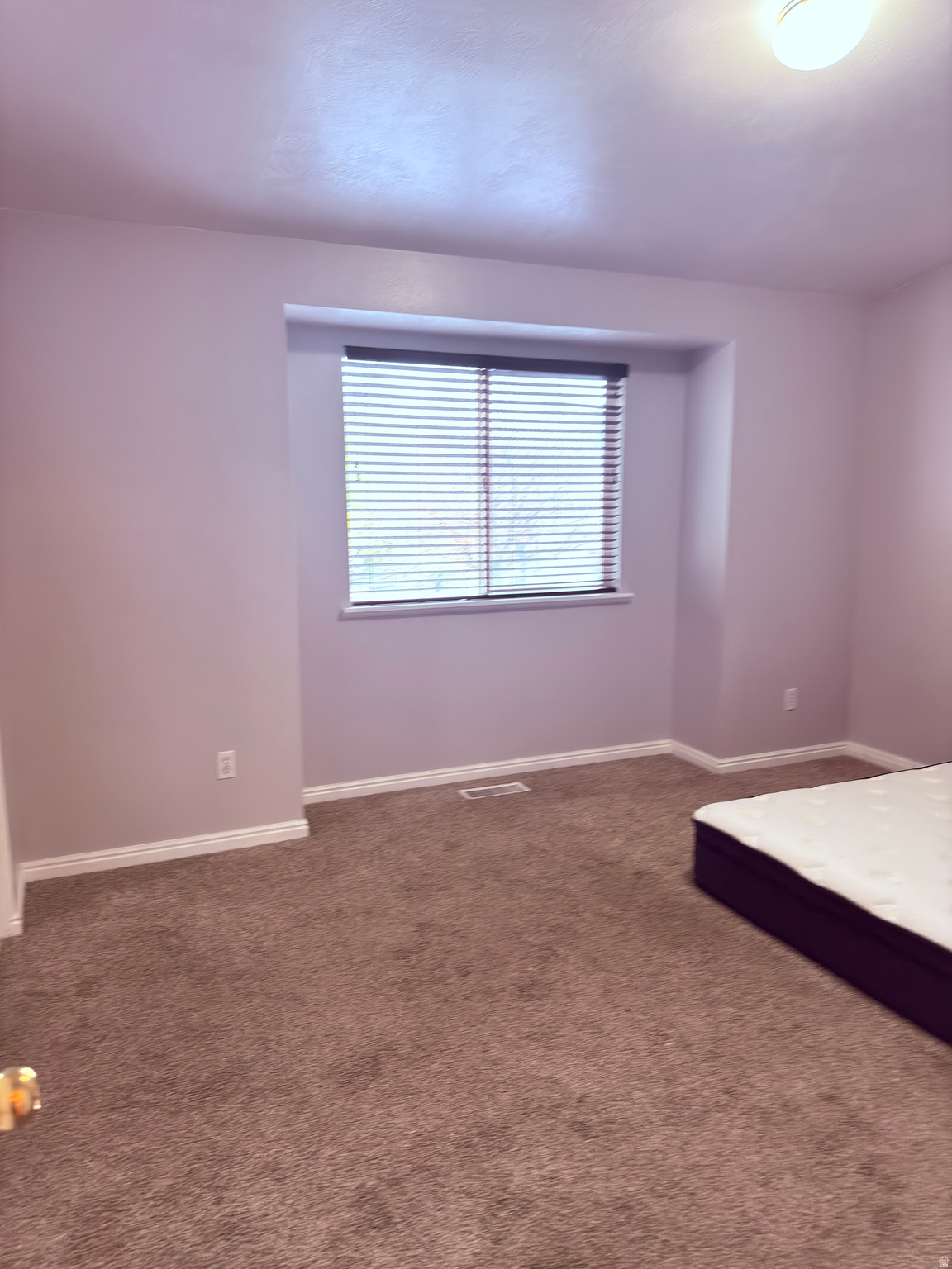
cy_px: 634
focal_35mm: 24
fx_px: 880
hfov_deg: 56.8
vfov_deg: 71.6
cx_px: 476
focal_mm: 6.76
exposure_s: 1/40
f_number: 1.78
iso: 500
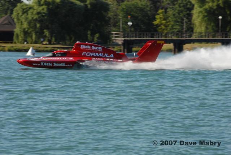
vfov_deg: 5.4
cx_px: 116
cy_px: 78
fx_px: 1639
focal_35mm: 255
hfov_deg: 8.1
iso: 400
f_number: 10
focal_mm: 170
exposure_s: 1/400
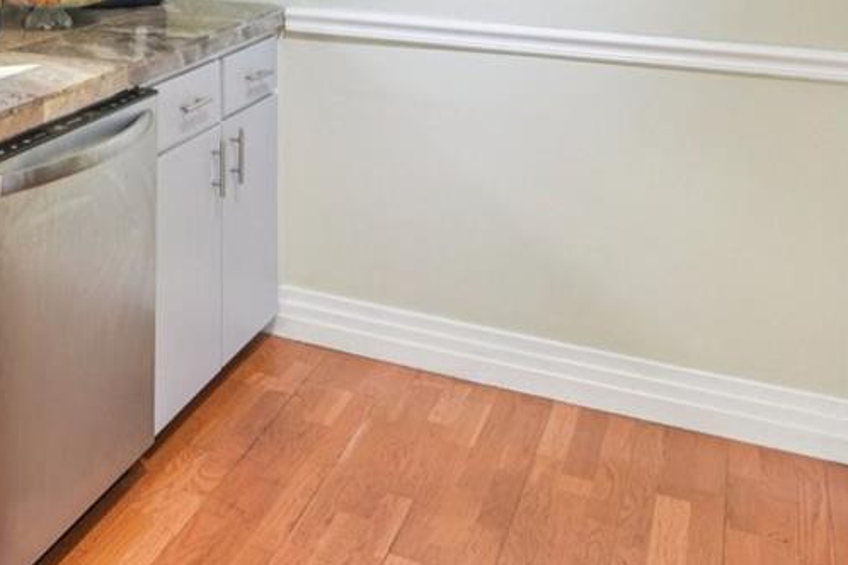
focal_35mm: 45
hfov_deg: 41.5
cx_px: 155
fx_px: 1060
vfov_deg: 25.0
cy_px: -211
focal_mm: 14
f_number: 8
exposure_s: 1/50
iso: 400
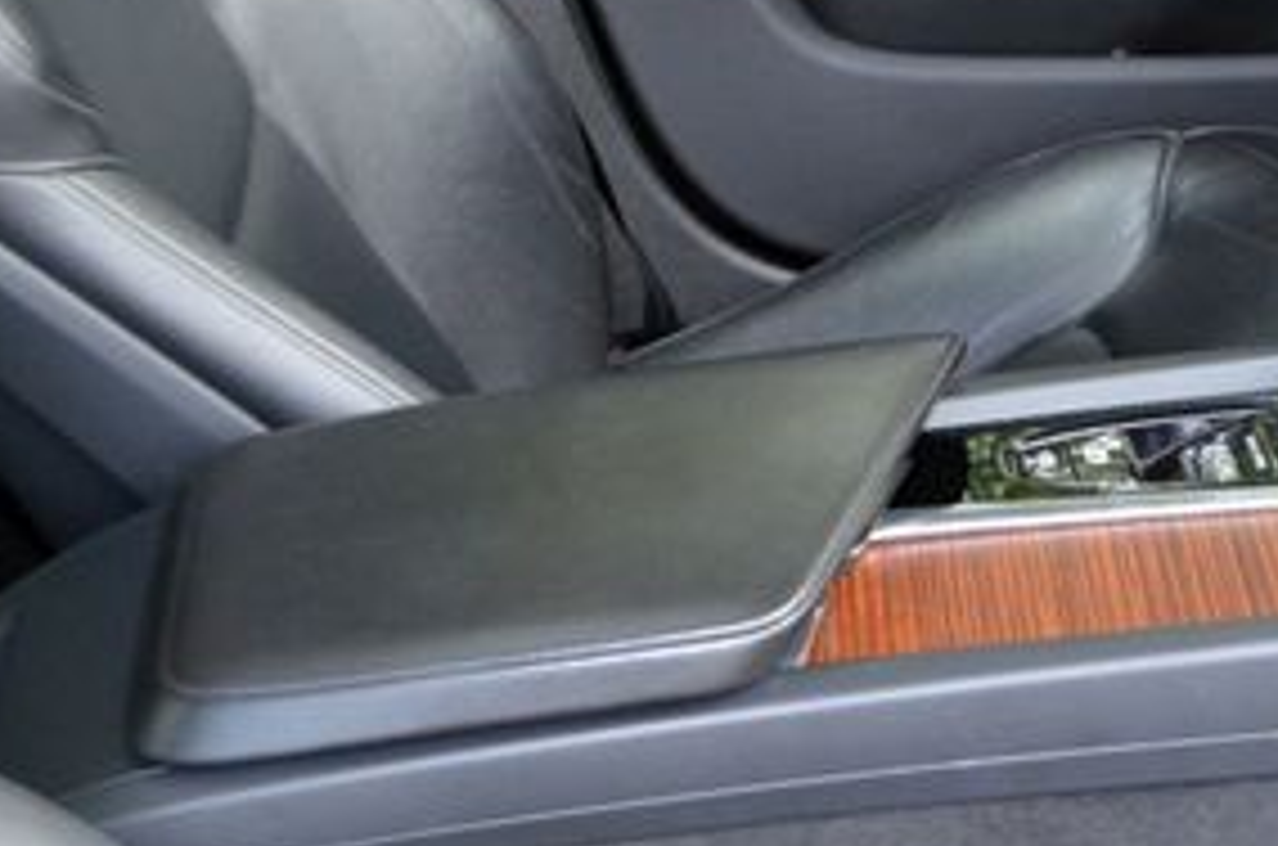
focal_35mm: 88
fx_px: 3117
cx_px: 1184
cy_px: 22
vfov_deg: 15.2
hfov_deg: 22.5
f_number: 4.2
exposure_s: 1/60
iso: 800
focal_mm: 26
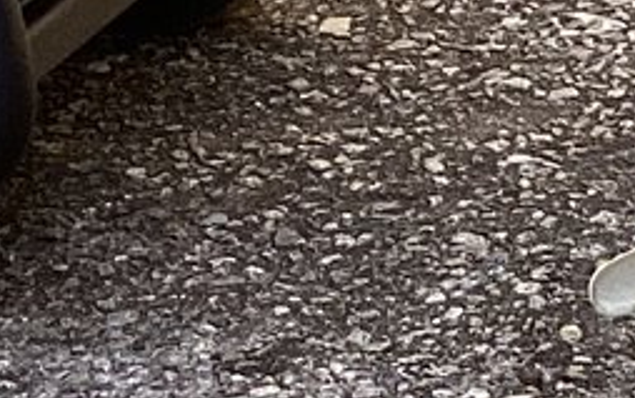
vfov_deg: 6.2
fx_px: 3393
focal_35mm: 196
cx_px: 1636
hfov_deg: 9.3
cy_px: 1195
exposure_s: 1/215
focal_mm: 3.3
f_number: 2.4
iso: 25
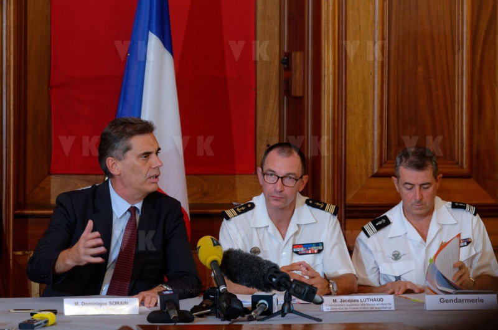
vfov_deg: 8.3
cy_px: 165
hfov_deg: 12.5
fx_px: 2278
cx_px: 249
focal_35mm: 165
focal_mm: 110
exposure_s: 1/50
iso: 800
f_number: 5
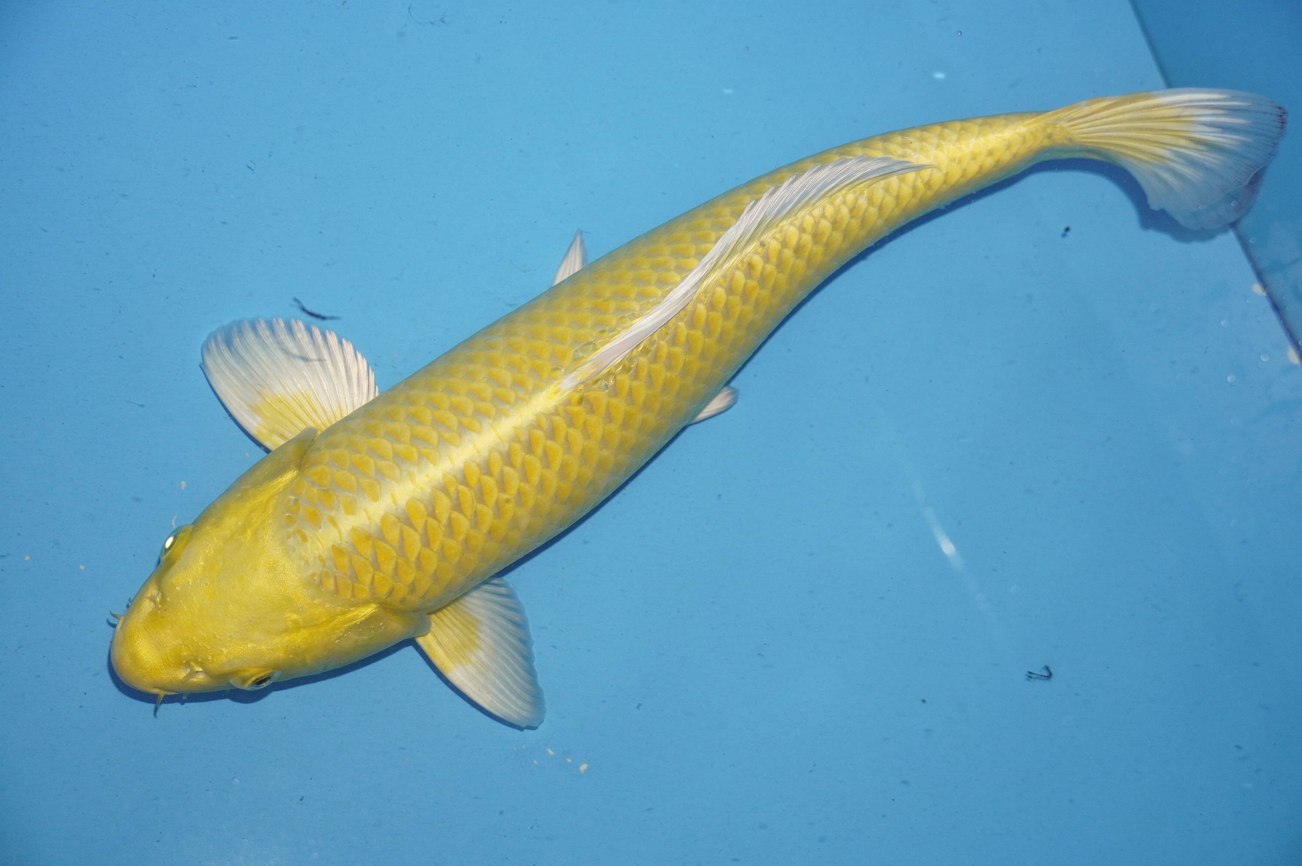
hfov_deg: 31.9
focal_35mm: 63
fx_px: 2276
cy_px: 433
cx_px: 651
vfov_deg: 21.5
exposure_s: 1/160
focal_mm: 42
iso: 1000
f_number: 5
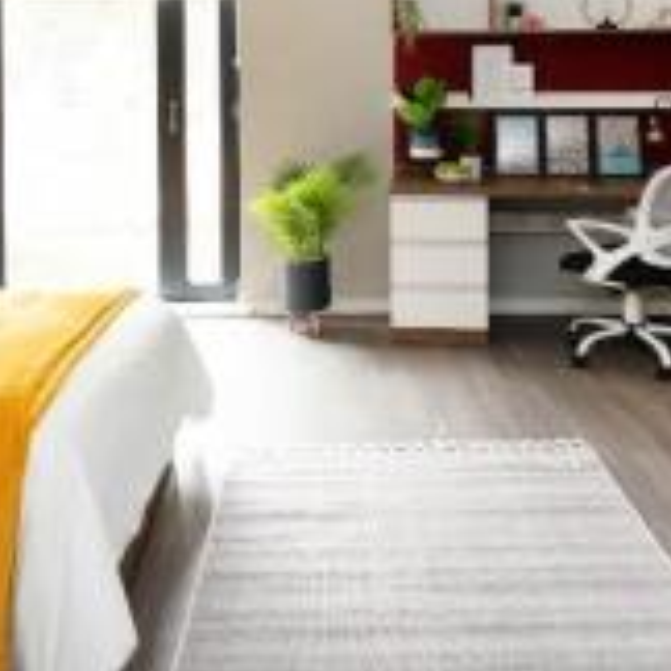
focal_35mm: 40
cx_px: 348
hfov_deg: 41.9
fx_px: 877
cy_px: 72
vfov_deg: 39.0
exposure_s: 1/30
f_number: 5.6
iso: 1000
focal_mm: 16
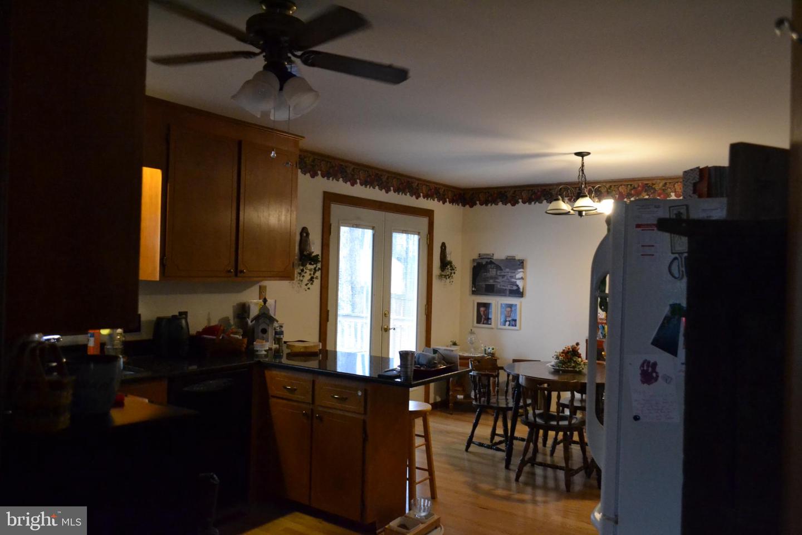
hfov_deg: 67.4
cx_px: 401
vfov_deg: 47.9
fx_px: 601
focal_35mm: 27
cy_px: 268
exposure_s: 1/60
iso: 3200
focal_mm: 18
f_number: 3.5
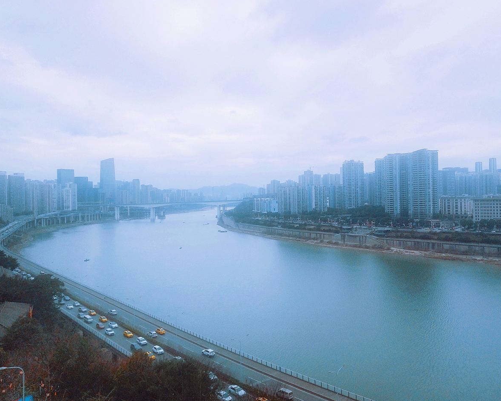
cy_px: 199
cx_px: 266
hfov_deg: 55.6
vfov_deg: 45.8
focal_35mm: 32
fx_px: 475
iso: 50
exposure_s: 1/2500
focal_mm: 3.95
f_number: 1.8
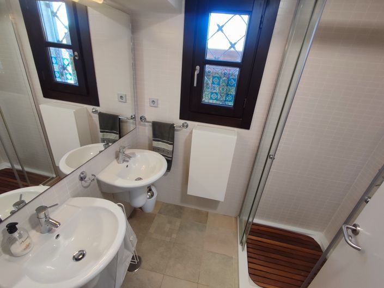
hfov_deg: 94.5
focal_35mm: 16
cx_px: 192
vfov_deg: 78.1
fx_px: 178
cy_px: 144
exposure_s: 1/50
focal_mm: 1.65
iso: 126
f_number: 2.2
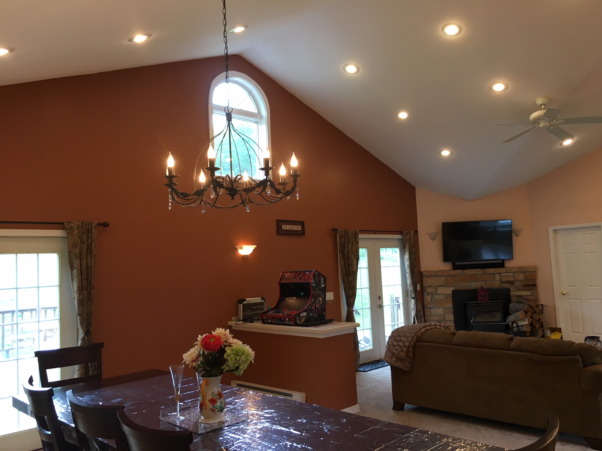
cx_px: 301
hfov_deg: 61.7
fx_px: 504
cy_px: 226
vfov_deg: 48.2
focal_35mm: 29
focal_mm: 4.15
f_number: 2.2
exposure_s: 1/30
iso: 25
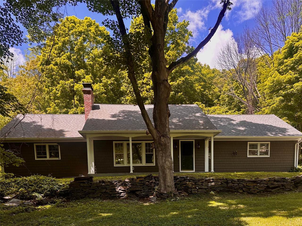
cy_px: 113
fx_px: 209
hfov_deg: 71.6
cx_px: 151
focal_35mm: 24
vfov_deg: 56.8
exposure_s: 1/1144
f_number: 1.78
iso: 80
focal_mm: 6.86
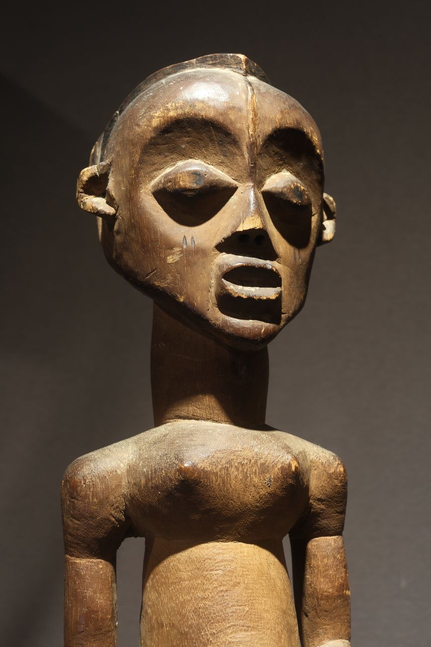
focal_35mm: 41
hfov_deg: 32.6
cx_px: 216
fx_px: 736
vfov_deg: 47.4
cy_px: 324
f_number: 8
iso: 160
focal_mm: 27
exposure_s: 1/1.7
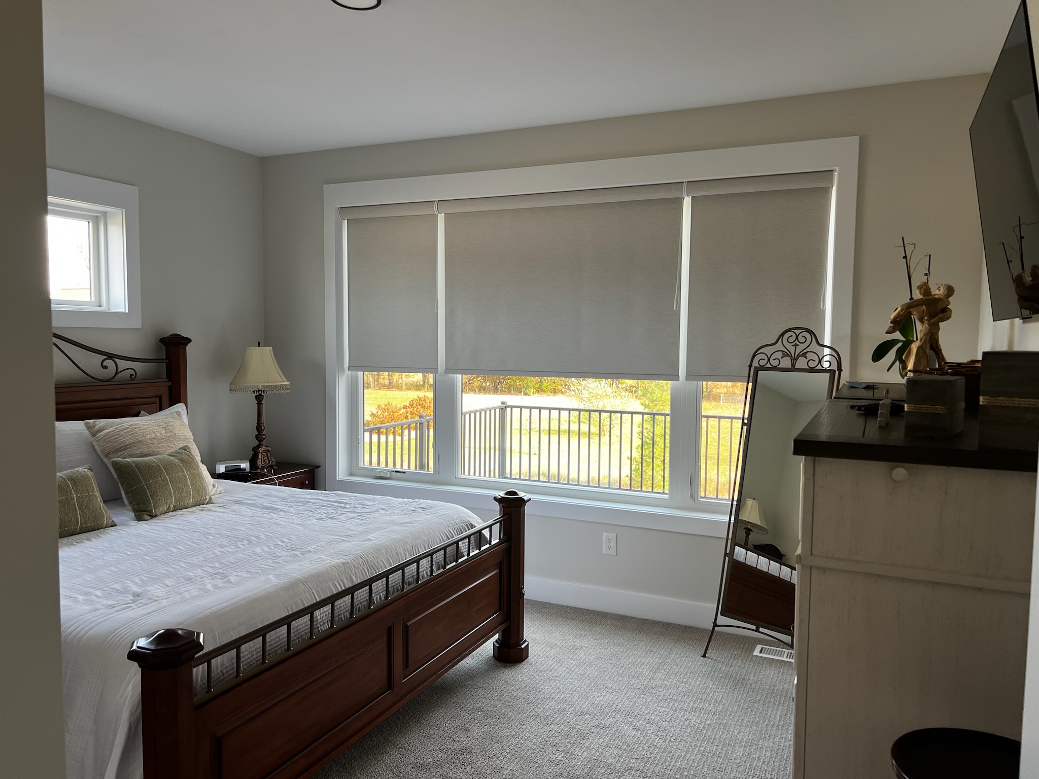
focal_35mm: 26
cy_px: 390
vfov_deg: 53.1
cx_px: 520
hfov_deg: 67.3
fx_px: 780
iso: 64
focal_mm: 5.7
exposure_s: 1/121
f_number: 1.5
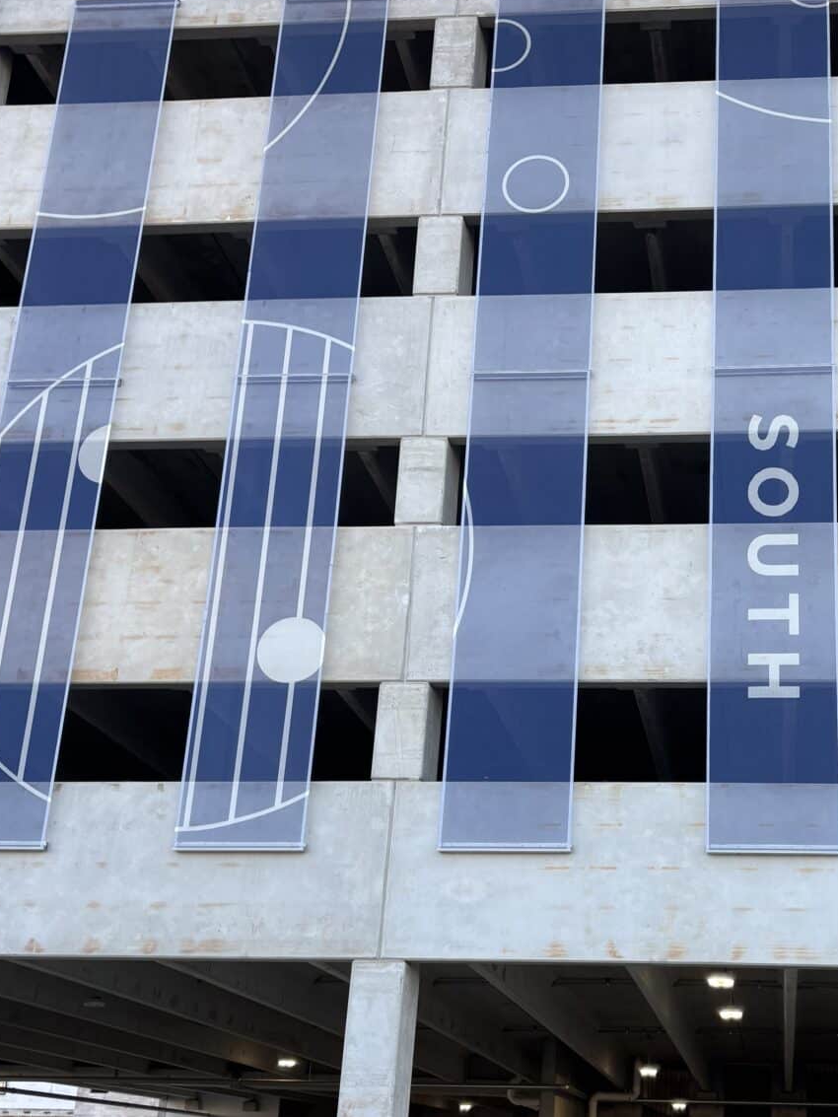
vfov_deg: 40.3
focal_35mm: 47
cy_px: 648
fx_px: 1517
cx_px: 648
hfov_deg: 30.3
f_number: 1.6
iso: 50
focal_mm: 5.96
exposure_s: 1/356
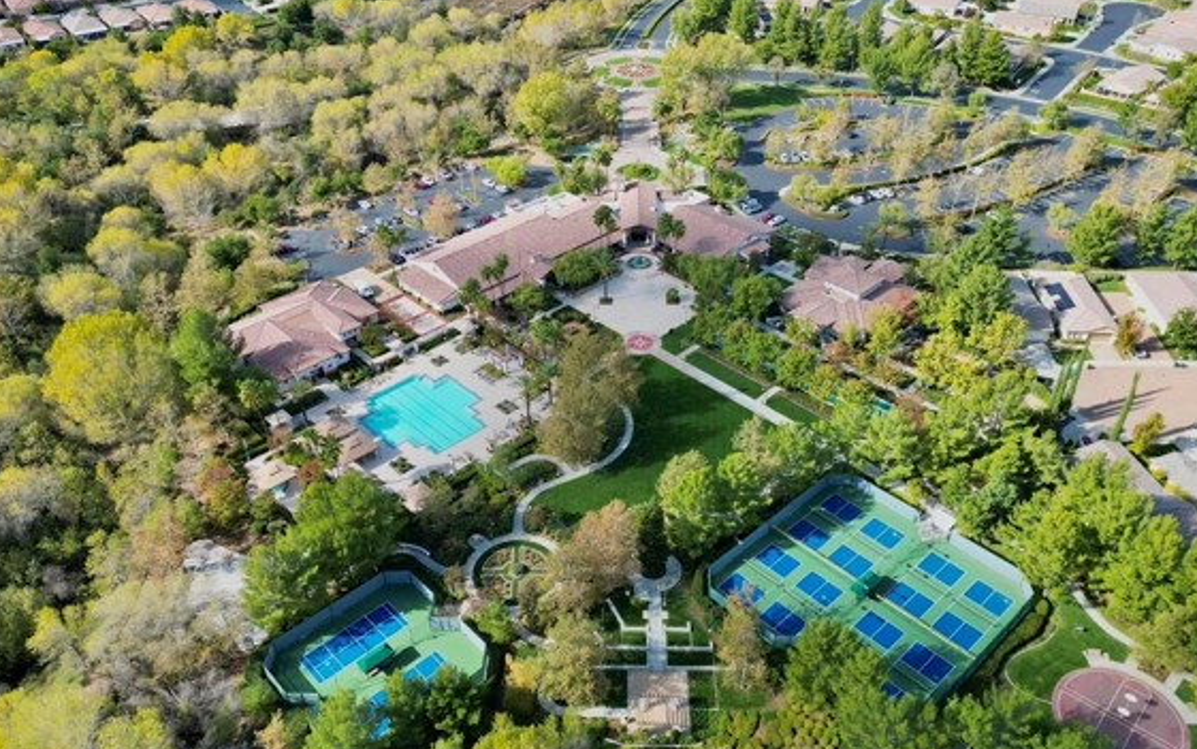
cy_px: 384
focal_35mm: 29
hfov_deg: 64.6
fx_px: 946
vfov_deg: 43.2
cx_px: 602
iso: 160
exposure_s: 1/2000
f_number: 1.7
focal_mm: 6.72
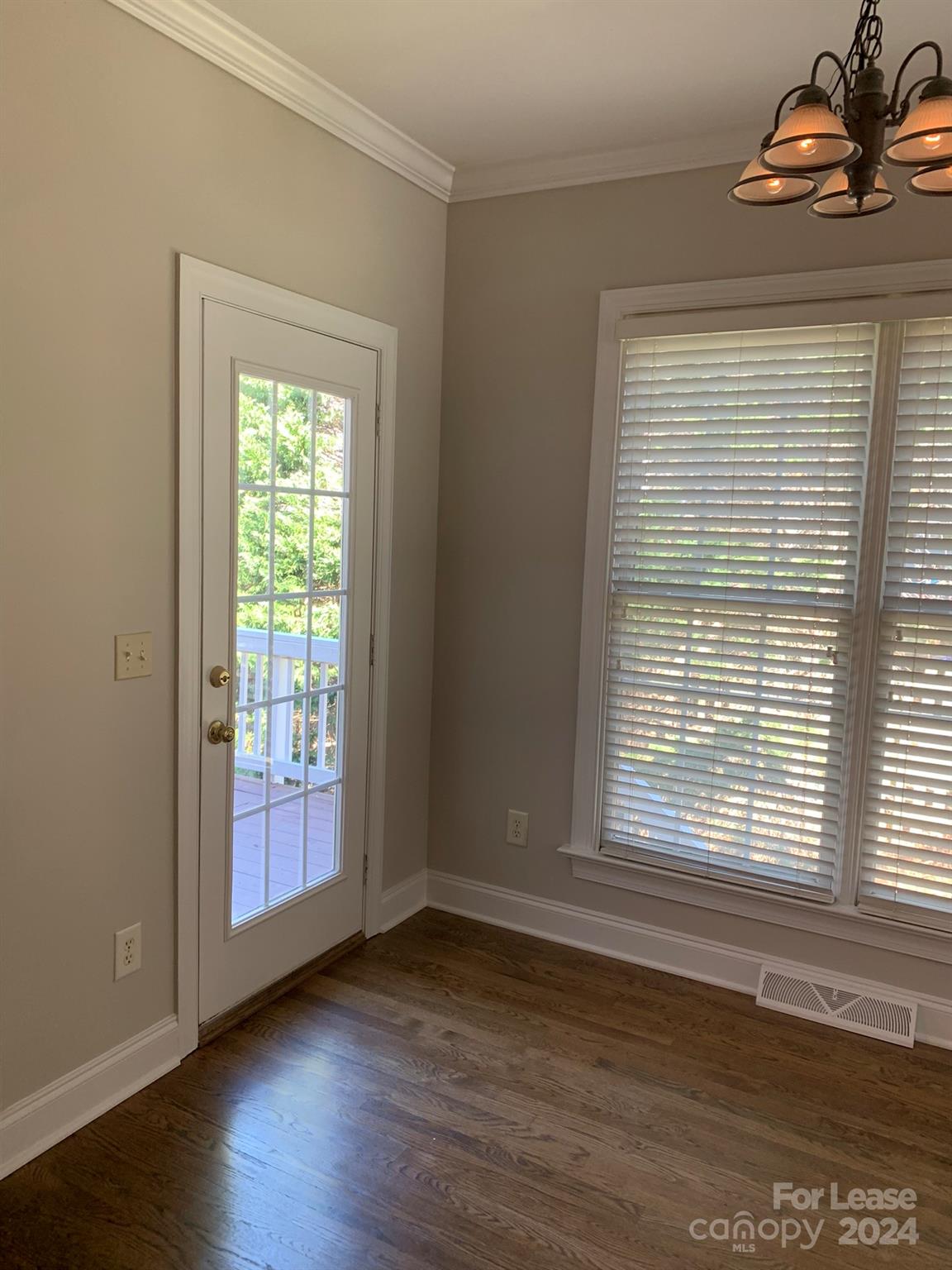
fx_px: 953
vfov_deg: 67.3
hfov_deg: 53.1
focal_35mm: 26
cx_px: 476
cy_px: 635
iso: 80
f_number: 1.8
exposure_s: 1/60
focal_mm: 4.25
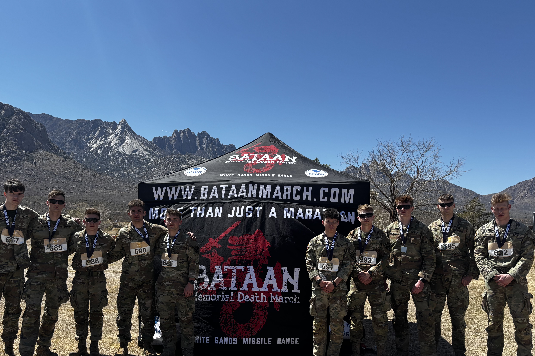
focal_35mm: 31
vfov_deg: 42.0
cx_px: 266
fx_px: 461
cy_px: 222
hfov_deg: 60.3
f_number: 1.6
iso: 50
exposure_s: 1/2513
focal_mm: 5.96
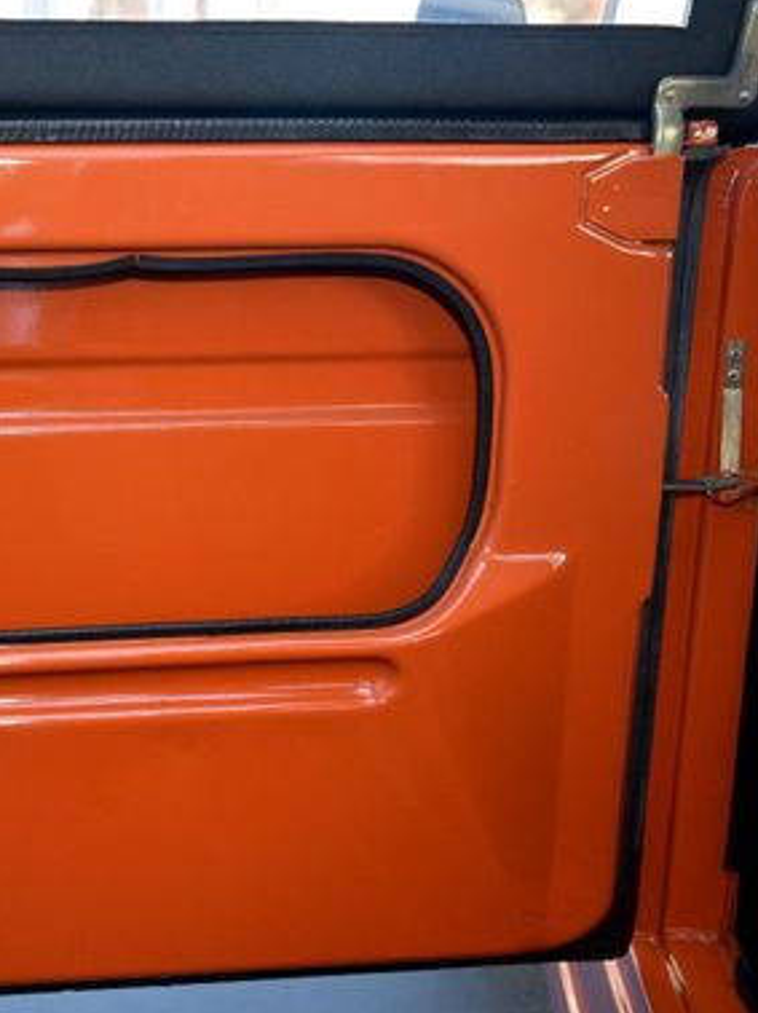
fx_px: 1286
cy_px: 537
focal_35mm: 44
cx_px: 118
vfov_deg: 43.0
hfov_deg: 31.7
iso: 800
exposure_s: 1/60
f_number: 3.5
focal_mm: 18
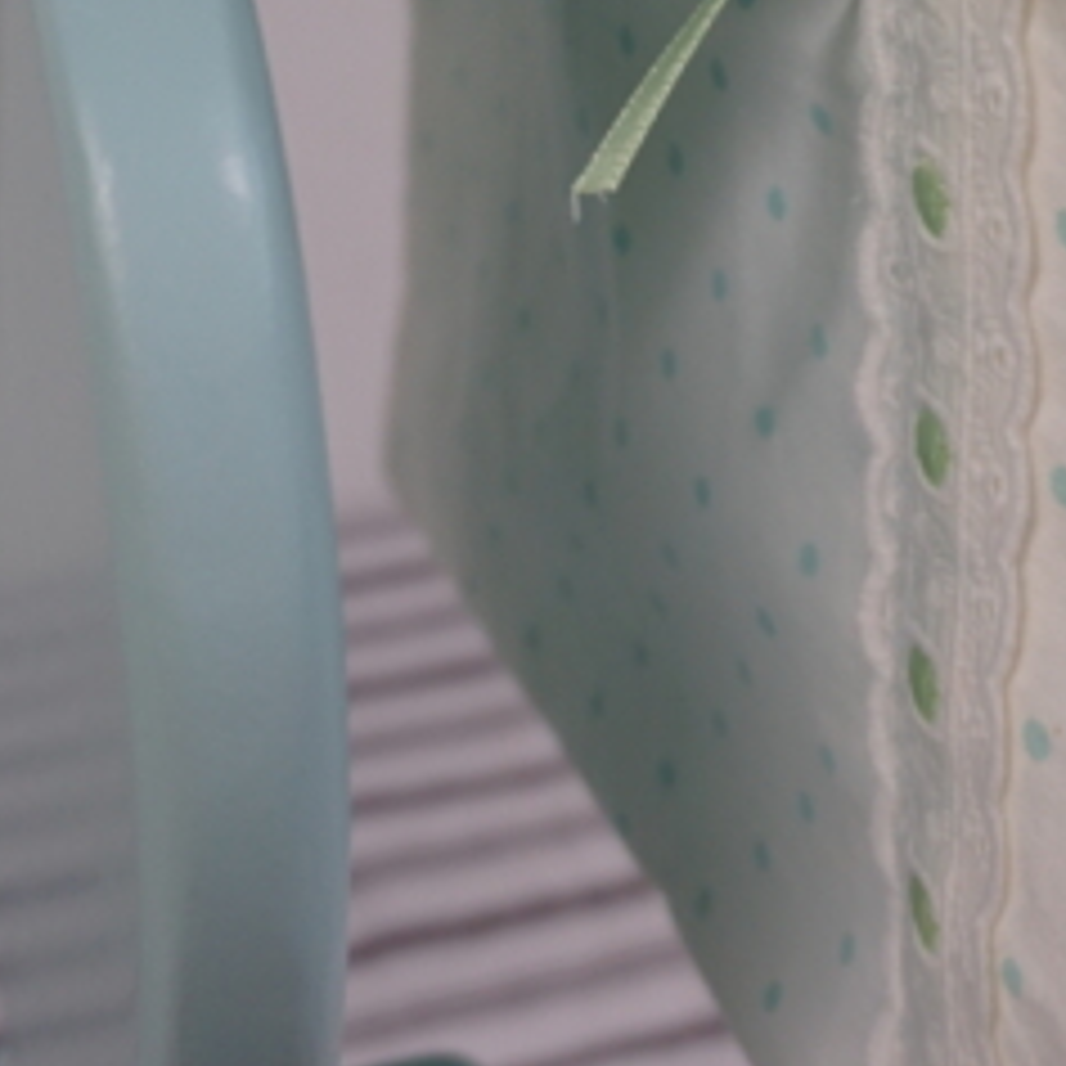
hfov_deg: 19.1
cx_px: 564
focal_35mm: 91
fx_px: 3170
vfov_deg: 18.2
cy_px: -182
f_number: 4.5
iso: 500
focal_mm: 24
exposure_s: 1/60
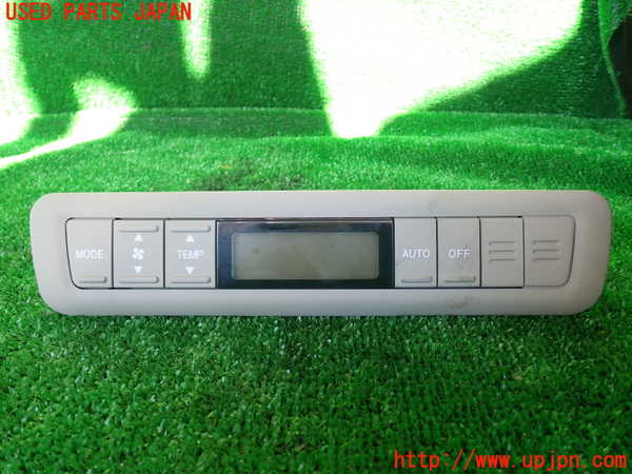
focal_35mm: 30
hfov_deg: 60.0
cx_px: 316
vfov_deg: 46.8
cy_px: 237
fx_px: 548
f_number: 2.3
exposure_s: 1/60
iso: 100
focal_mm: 5.4
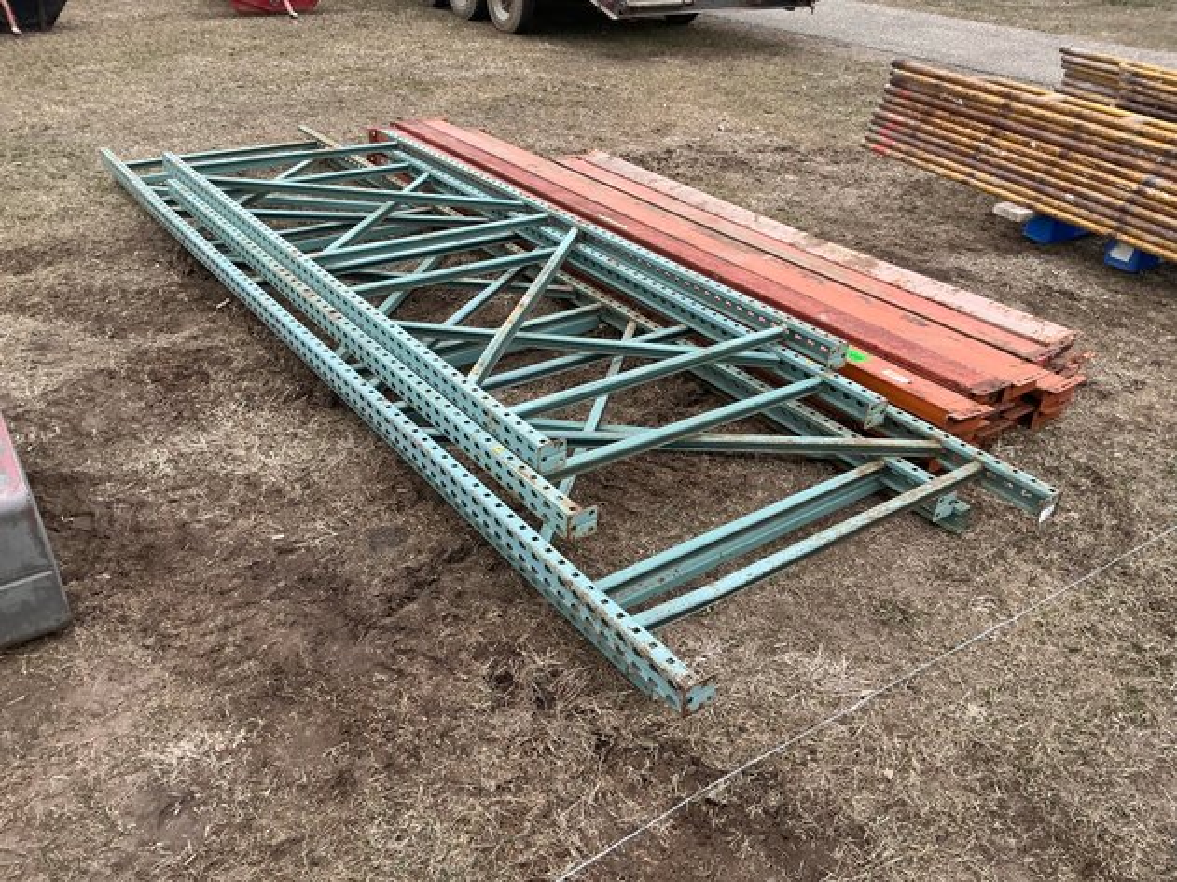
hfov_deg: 63.5
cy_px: 441
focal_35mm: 28
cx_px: 588
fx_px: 952
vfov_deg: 49.7
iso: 25
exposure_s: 1/348
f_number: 1.8
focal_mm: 3
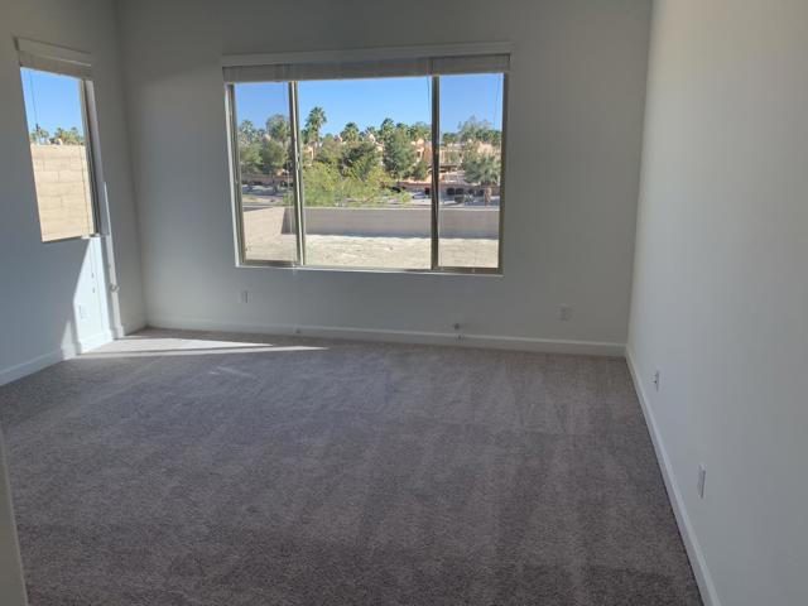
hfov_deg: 67.3
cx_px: 404
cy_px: 303
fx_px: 607
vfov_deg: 53.1
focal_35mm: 26
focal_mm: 4.25
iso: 25
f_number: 1.8
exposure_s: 1/334
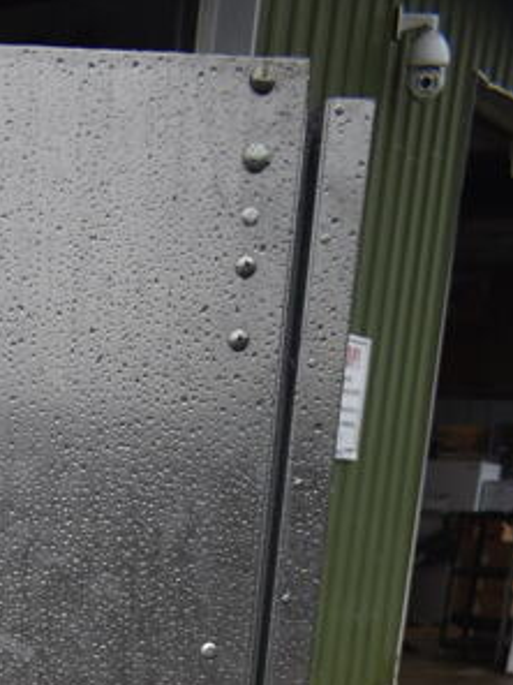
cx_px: -187
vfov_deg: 21.1
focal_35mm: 80
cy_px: 994
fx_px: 1581
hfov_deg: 17.1
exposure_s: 1/125
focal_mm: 18
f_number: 3.5
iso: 160
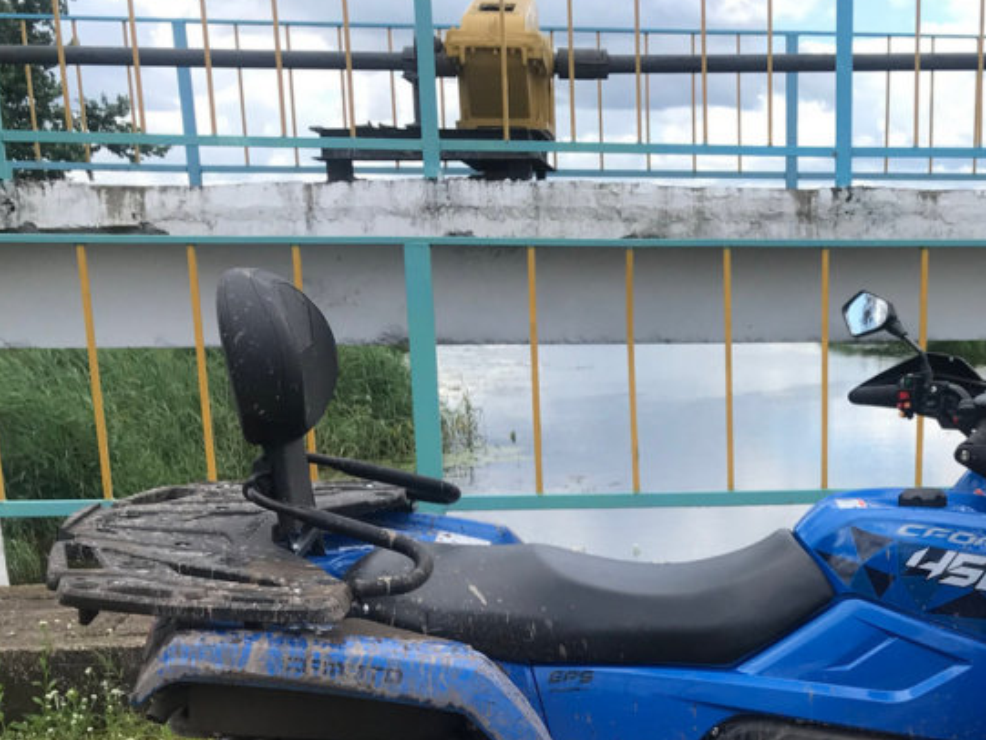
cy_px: 658
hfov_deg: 34.8
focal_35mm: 53
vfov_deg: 26.7
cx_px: 813
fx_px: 1510
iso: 20
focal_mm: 3.99
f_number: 1.8
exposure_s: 1/1114
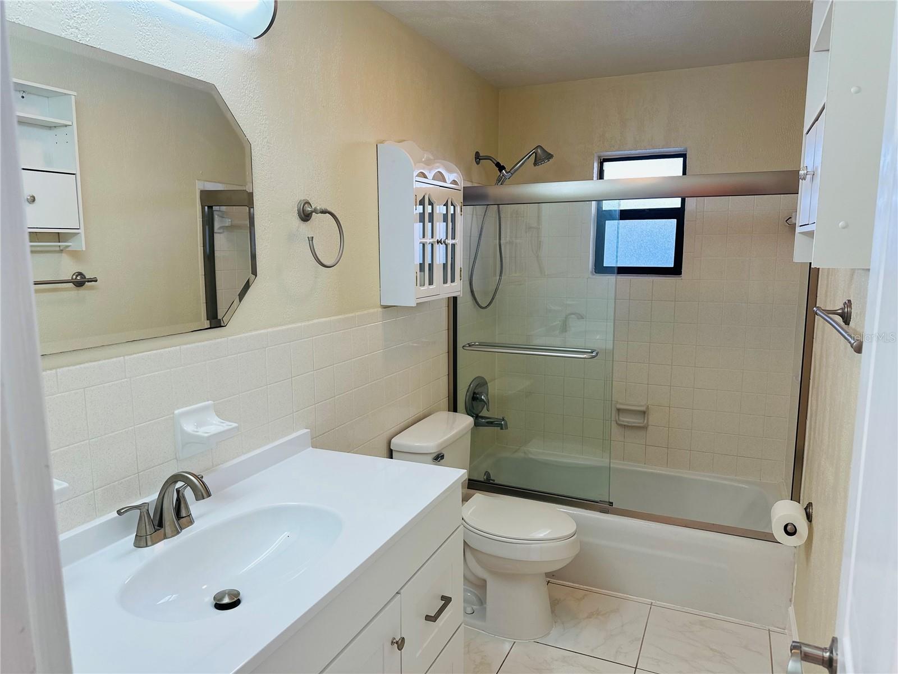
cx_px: 449
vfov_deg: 56.8
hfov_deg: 71.6
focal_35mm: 24
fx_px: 623
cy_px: 337
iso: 100
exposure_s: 1/120
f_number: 1.78
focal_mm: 6.86
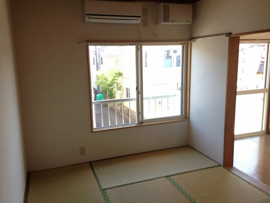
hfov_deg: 55.4
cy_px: 102
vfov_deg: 42.9
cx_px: 135
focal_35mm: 33
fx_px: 257
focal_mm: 4.12
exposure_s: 1/120
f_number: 2.4
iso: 80
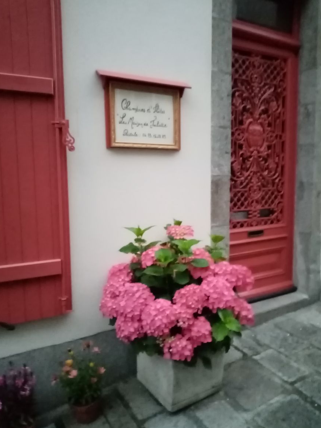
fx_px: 334
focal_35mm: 27
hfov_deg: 51.4
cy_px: 216
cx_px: 163
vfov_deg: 65.3
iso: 2556
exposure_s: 1/12.5
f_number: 1.8
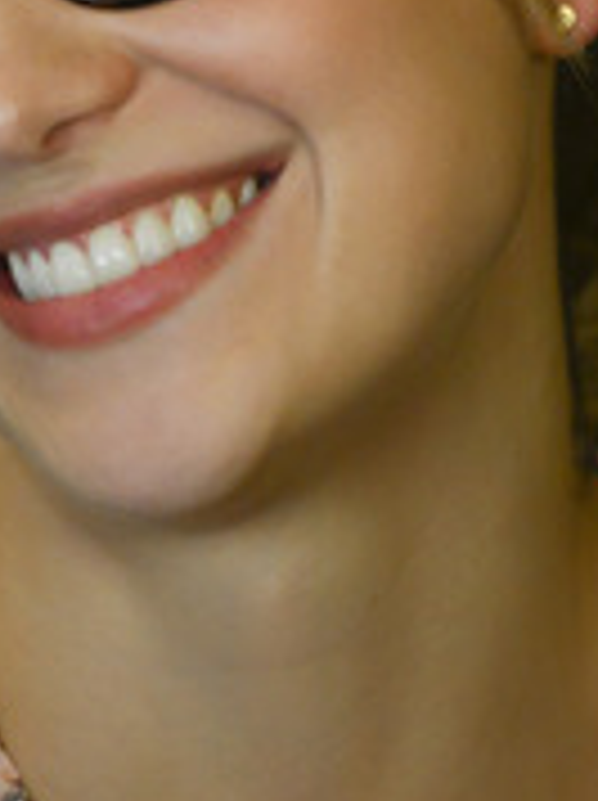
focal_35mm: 844
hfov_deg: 1.8
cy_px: 180
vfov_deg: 2.4
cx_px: 117
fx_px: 19487
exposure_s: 1/125
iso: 1250
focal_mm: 200
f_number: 2.8
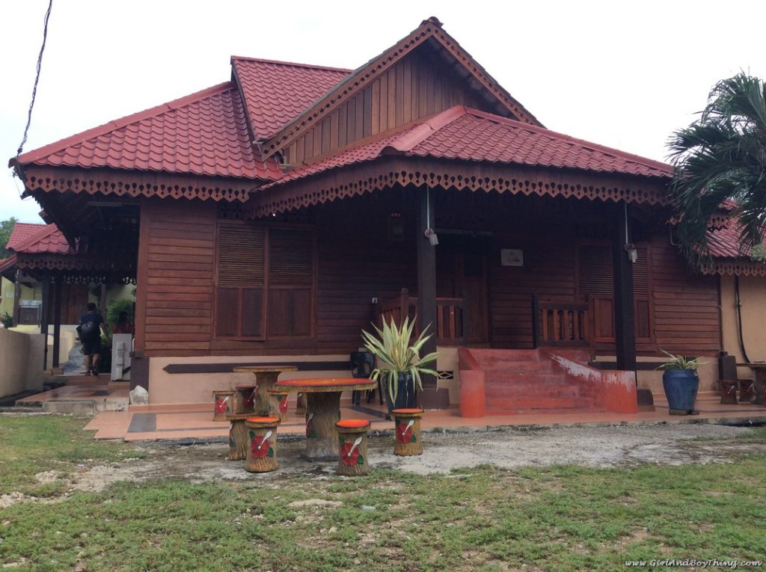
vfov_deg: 44.1
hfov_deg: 56.9
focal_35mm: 32
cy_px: 286
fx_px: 707
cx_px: 383
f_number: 2.4
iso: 32
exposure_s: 1/433
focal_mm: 3.3
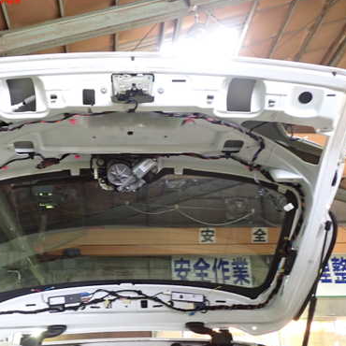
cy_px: 196
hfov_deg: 38.9
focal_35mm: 43
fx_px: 486
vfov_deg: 39.1
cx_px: 131
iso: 320
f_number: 2.3
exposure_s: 1/30
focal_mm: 5.4
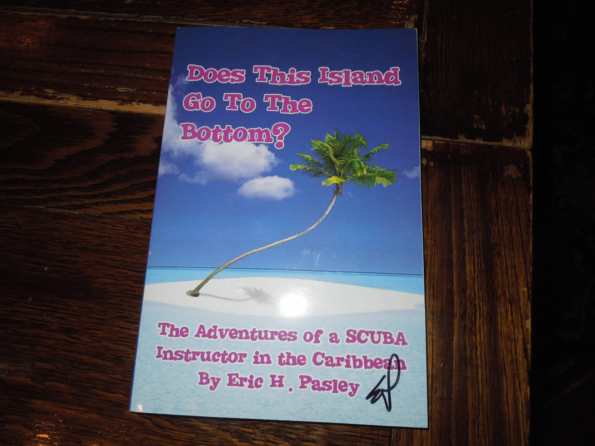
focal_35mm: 25
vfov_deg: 54.9
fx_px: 430
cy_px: 223
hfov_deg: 69.4
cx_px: 298
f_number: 3.3
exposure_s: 1/30
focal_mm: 4.5
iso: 100
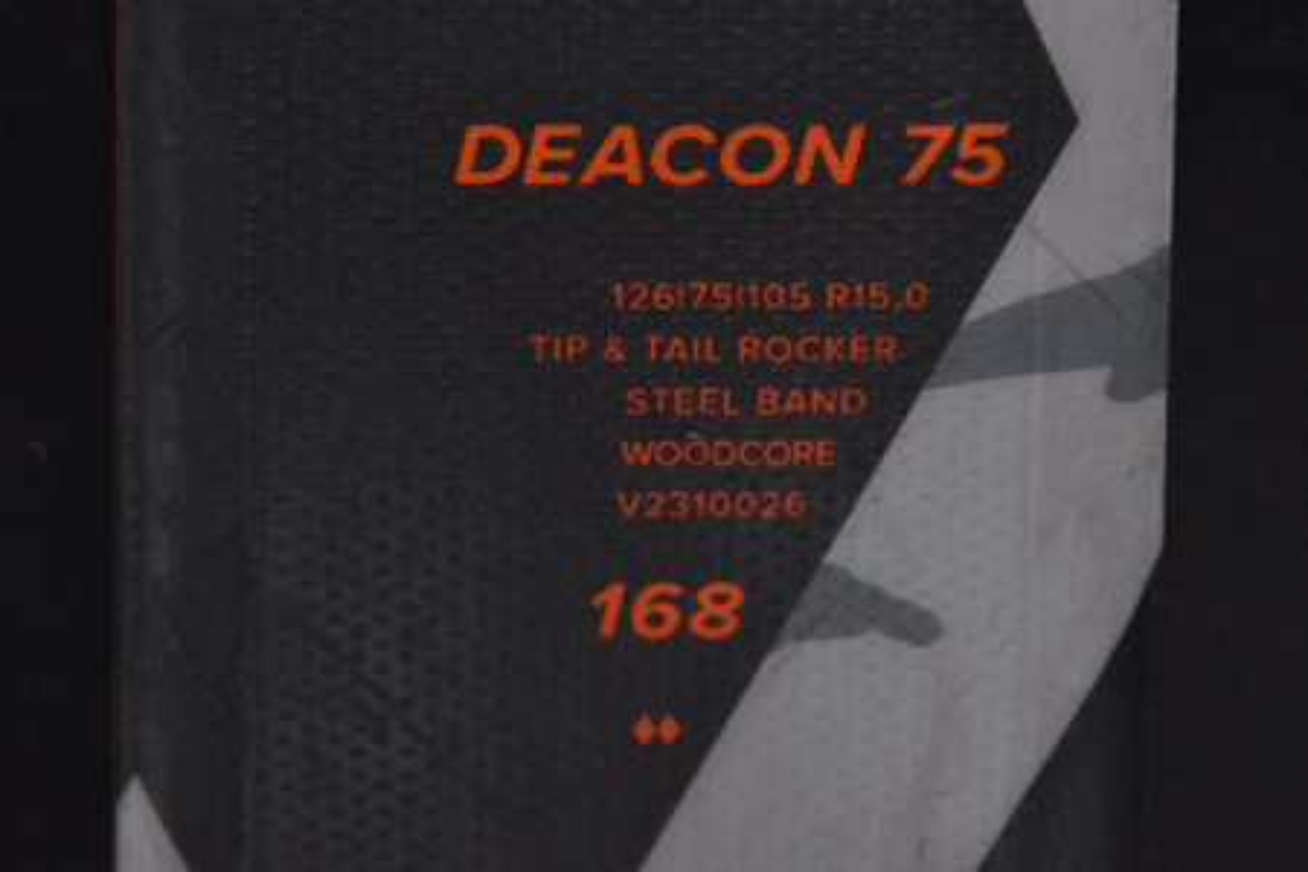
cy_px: 436
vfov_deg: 8.7
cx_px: 654
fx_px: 5722
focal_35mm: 158
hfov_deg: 13.0
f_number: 8
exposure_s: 1/125
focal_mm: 105
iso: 3200
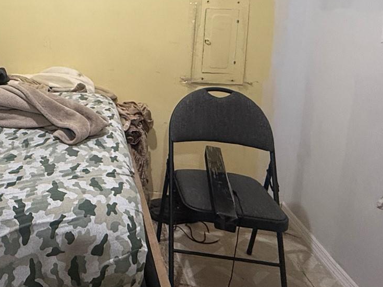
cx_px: 43
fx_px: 431
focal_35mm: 39
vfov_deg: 35.2
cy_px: 44
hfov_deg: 43.9
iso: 320
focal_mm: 2.22
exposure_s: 1/60
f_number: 2.2
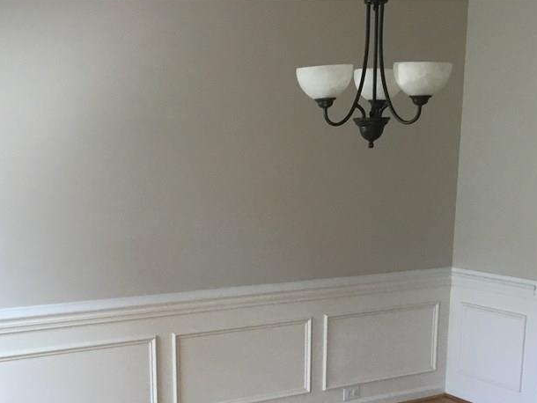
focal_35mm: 52
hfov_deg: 36.8
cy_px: 333
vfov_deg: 27.4
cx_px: 238
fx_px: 807
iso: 40
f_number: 2.4
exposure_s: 1/30
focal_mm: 3.3
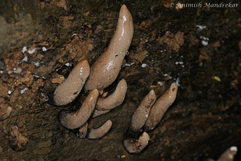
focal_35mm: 158
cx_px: 120
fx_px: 1054
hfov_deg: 13.0
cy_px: 80
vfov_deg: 8.7
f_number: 10
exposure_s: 1/125
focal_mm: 105
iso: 200
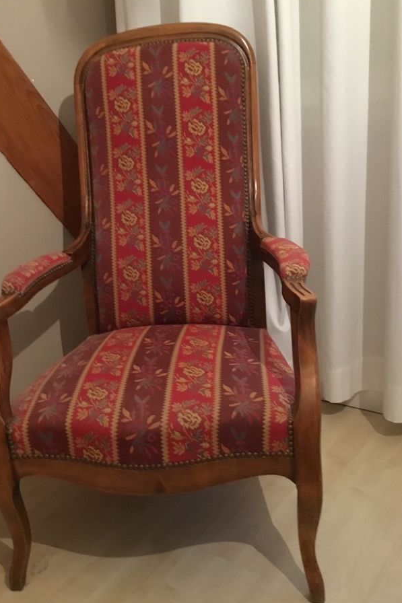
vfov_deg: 53.1
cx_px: 158
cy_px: 300
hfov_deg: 36.7
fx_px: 603
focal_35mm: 36
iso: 500
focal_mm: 3.3
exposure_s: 1/17
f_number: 2.4
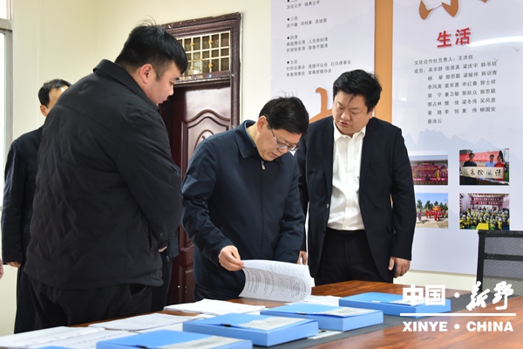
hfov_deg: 39.6
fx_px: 726
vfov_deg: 27.0
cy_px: 174
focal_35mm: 50
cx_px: 262
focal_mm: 50
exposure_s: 1/50
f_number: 4.5
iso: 1000
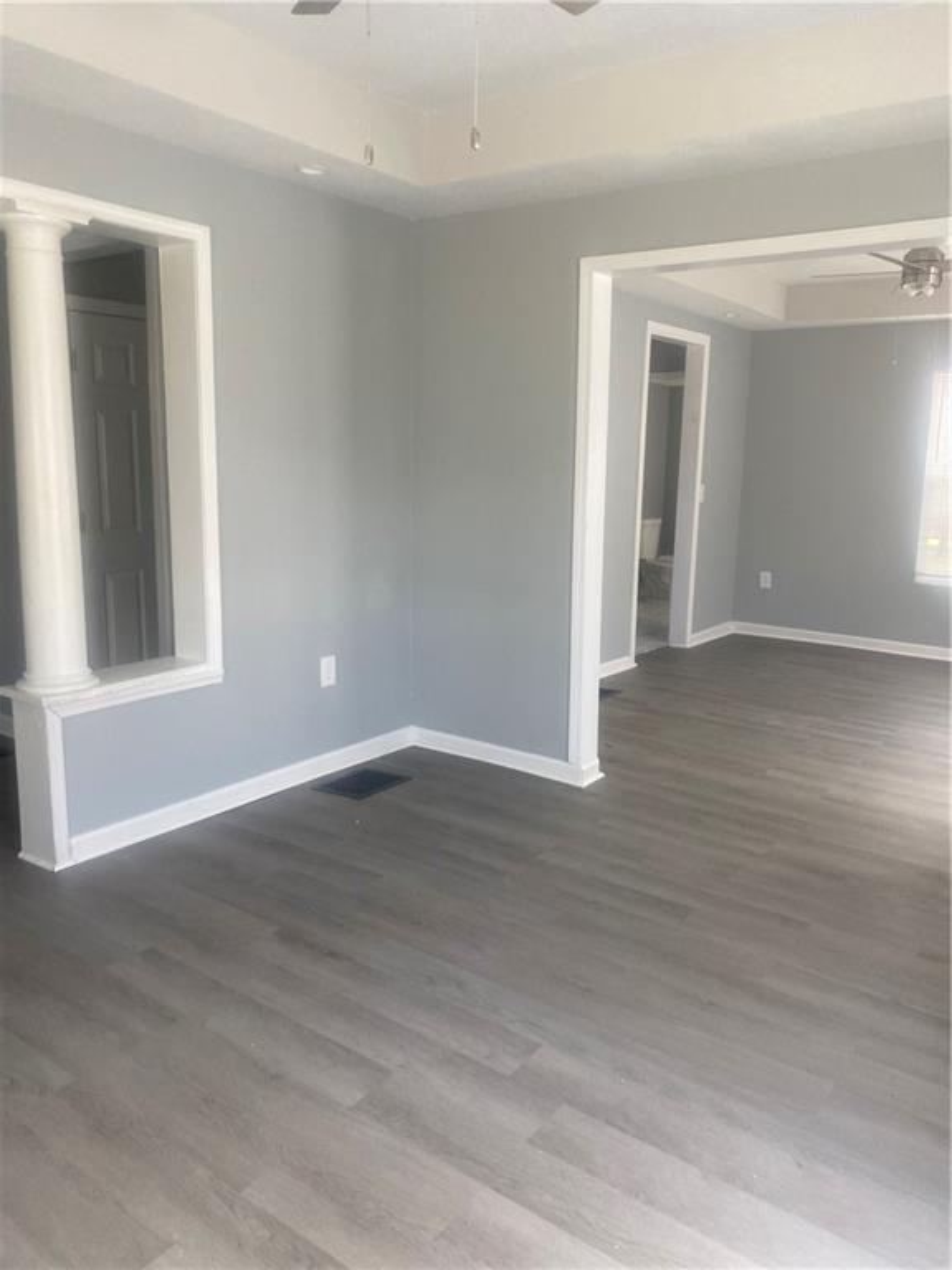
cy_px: 635
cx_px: 476
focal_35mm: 26
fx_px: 953
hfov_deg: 53.1
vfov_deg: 67.3
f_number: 1.8
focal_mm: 4.25
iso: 125
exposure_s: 1/121
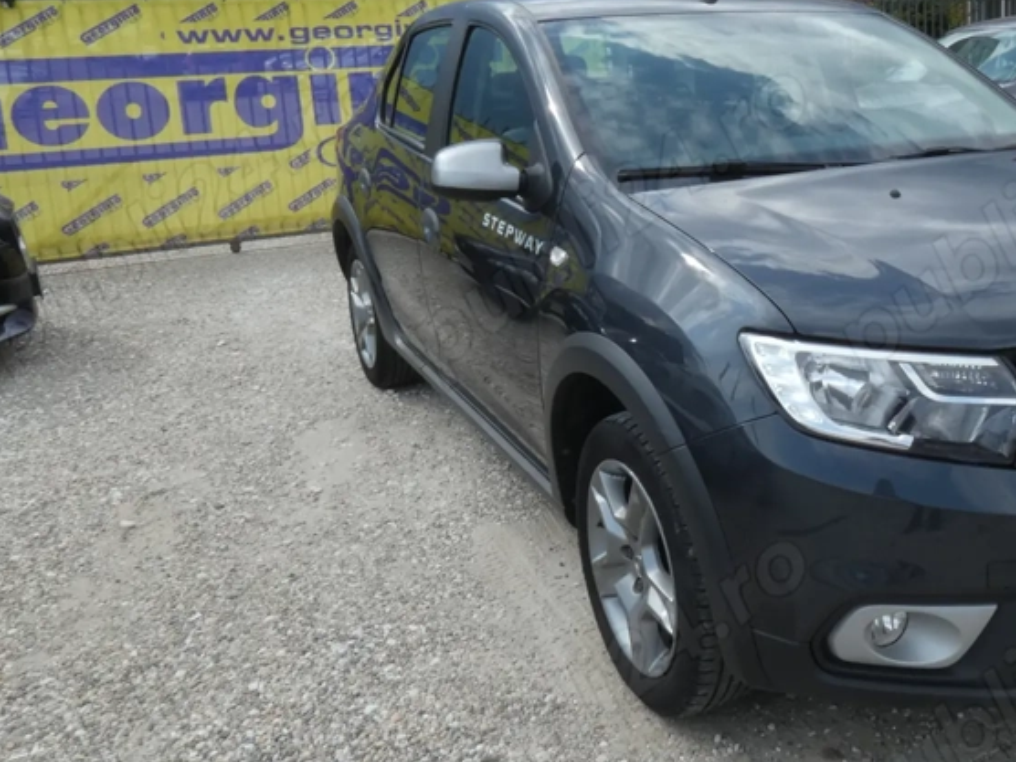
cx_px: 822
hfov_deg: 48.3
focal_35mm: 36
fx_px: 1057
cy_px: 252
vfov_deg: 39.2
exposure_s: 1/125
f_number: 8
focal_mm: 3.6
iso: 80
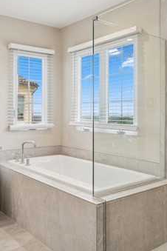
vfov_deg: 55.7
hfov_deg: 38.8
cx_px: 71
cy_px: 114
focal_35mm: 34
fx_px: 237
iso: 200
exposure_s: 1/15
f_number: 8
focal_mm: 12
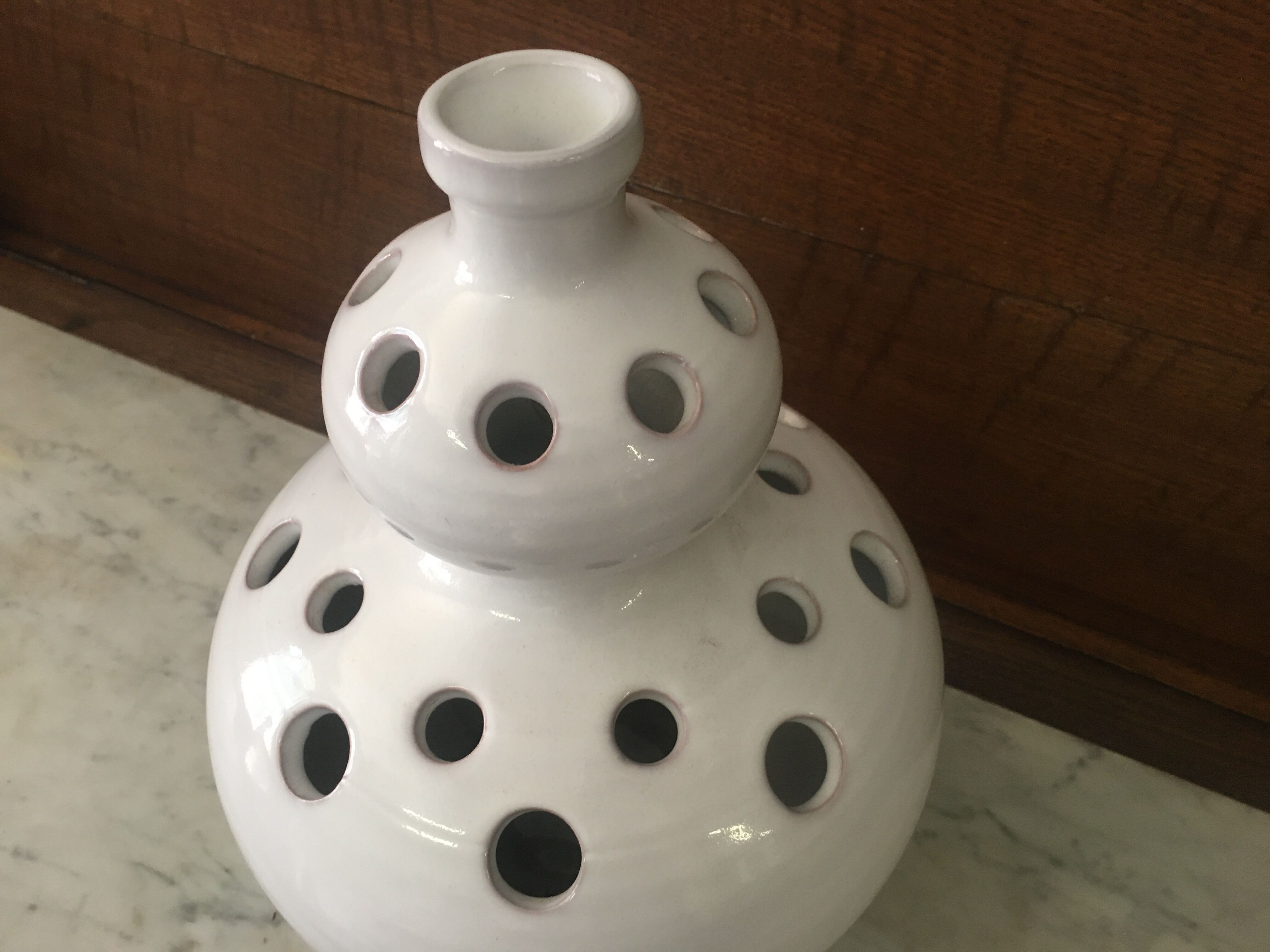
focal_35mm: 29
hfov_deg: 61.7
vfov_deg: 48.2
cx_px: 635
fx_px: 1064
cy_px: 476
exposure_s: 1/33
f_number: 2.2
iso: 125
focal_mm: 4.15
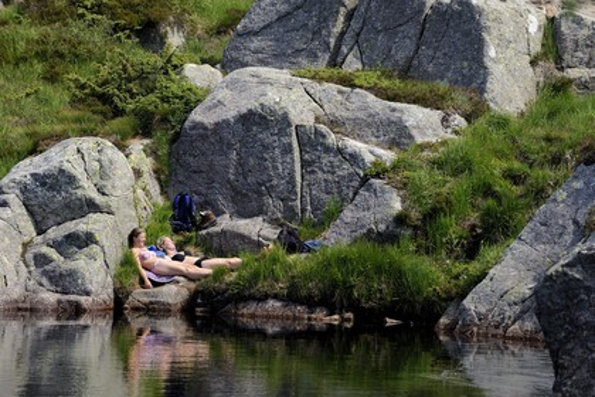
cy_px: 198
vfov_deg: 6.9
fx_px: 3305
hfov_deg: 10.3
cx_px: 298
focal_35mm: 200
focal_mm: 200
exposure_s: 1/320
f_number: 6.3
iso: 200
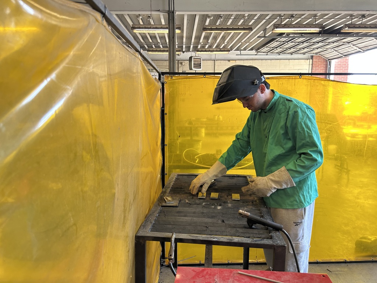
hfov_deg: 67.3
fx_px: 283
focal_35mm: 26
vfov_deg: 53.1
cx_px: 188
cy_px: 142
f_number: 1.5
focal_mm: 5.7
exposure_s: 1/120
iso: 100
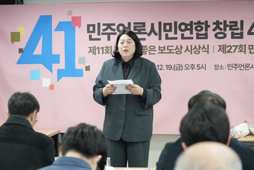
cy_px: 85
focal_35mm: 89
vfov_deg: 15.4
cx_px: 127
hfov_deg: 22.9
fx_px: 628
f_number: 4
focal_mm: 89
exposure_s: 1/200
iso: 2500
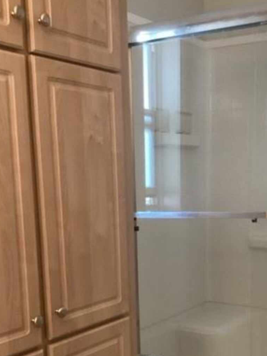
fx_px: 535
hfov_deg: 27.8
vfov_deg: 35.8
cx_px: 186
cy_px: 278
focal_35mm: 52
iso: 400
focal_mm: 3.3
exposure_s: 1/33
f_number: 2.4
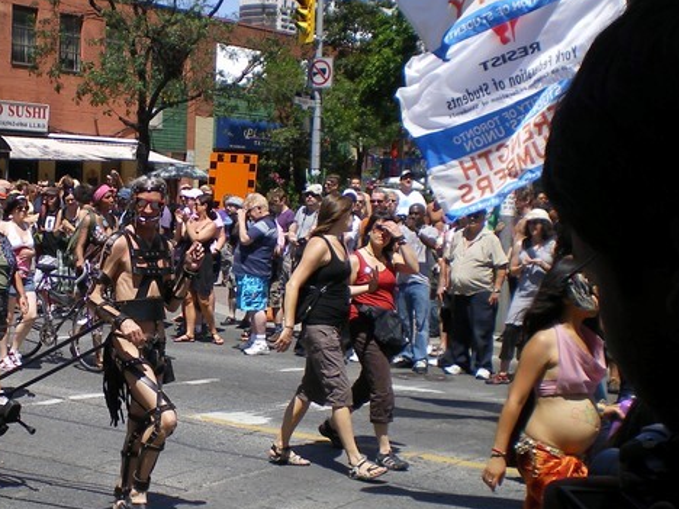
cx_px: 120
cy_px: 207
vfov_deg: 22.6
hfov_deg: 29.1
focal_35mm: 65
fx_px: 1275
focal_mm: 6.3
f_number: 4.6
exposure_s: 1/320
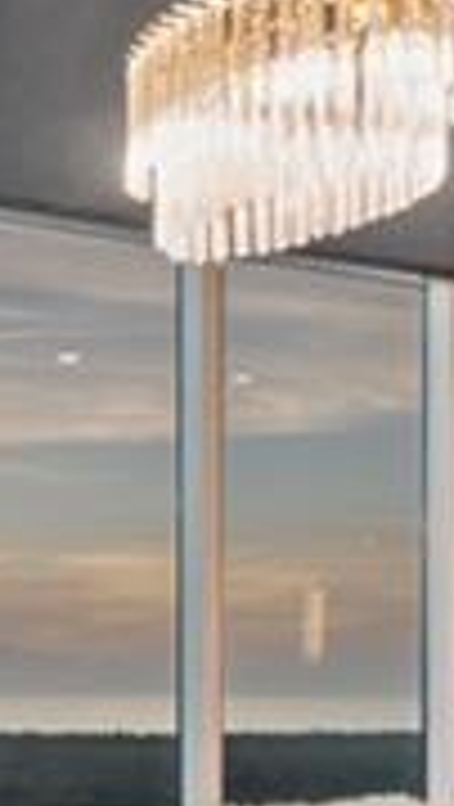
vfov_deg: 24.8
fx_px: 1793
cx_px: 94
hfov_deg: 14.4
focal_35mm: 84
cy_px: 655
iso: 320
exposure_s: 1/1.25
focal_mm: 14
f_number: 9
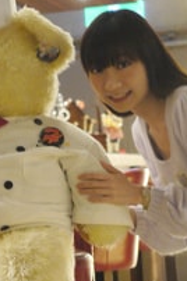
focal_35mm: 132
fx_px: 1032
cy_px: 168
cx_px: 36
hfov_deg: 10.3
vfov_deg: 15.5
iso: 400
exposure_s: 1/30
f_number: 1.7
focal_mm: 20
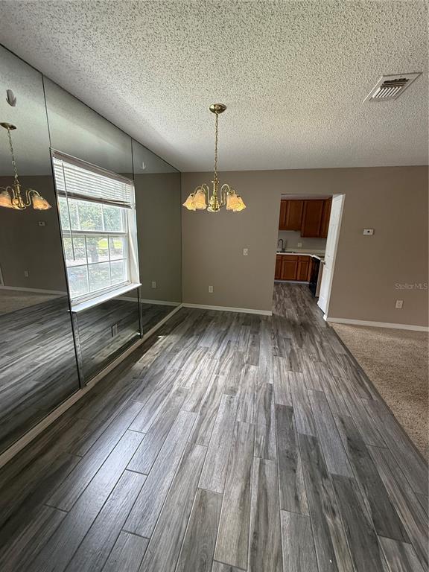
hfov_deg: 85.7
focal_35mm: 14
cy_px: 286
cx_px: 214
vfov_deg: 102.1
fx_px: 231
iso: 250
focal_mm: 2.22
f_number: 2.2
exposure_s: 1/120
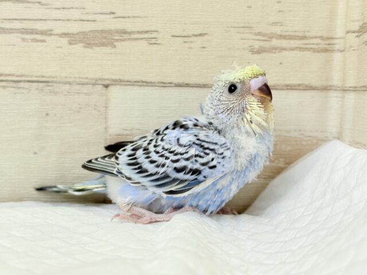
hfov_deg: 36.8
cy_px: 138
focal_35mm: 52
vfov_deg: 28.0
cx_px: 184
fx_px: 551
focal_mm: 5.96
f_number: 1.6
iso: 64
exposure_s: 1/50
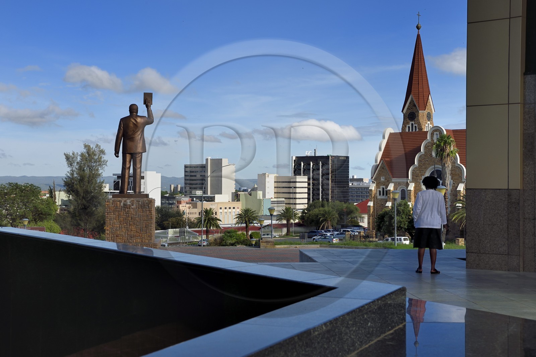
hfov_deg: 39.6
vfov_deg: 27.0
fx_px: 744
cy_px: 178
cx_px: 268
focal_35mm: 50
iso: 200
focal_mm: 50
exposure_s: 1/320
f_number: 13
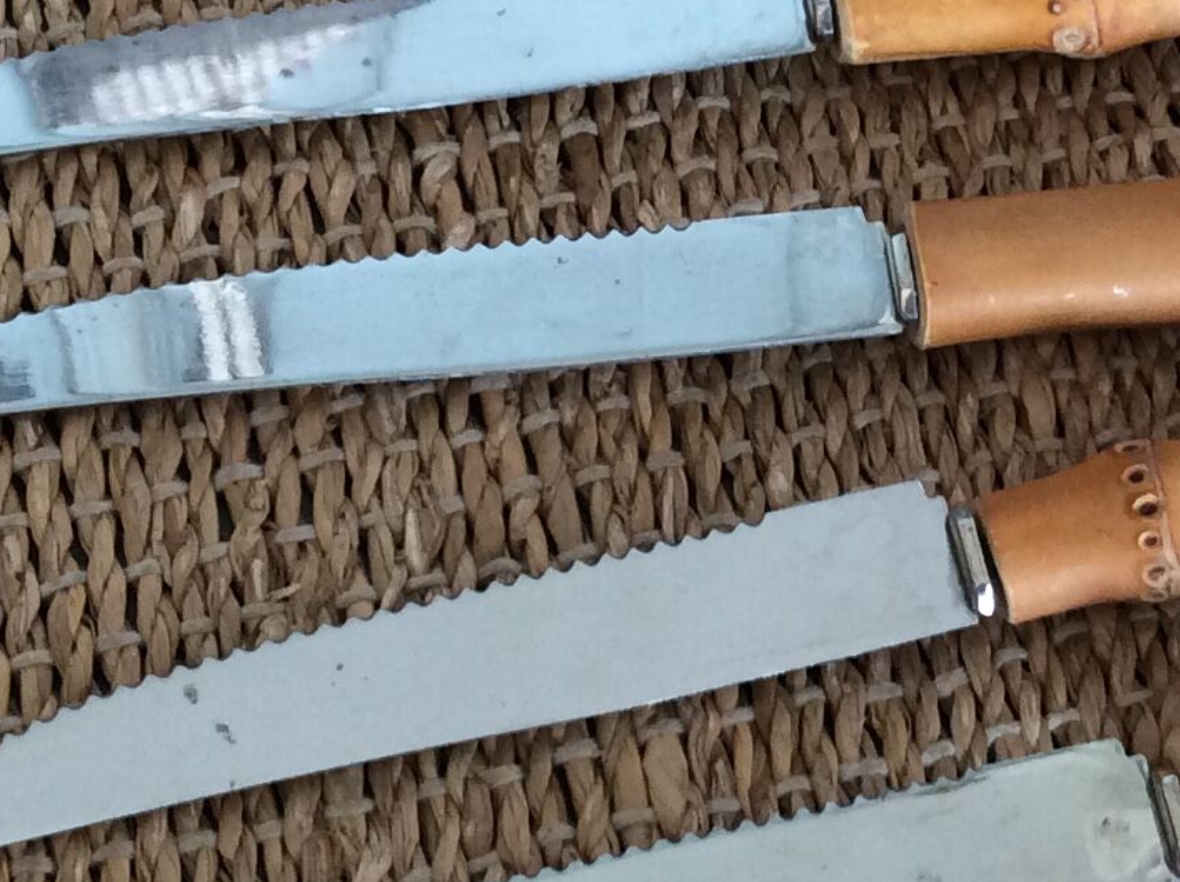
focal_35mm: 97
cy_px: 333
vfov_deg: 15.2
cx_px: 827
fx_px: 3302
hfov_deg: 20.2
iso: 100
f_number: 2.4
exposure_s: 1/25
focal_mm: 3.3
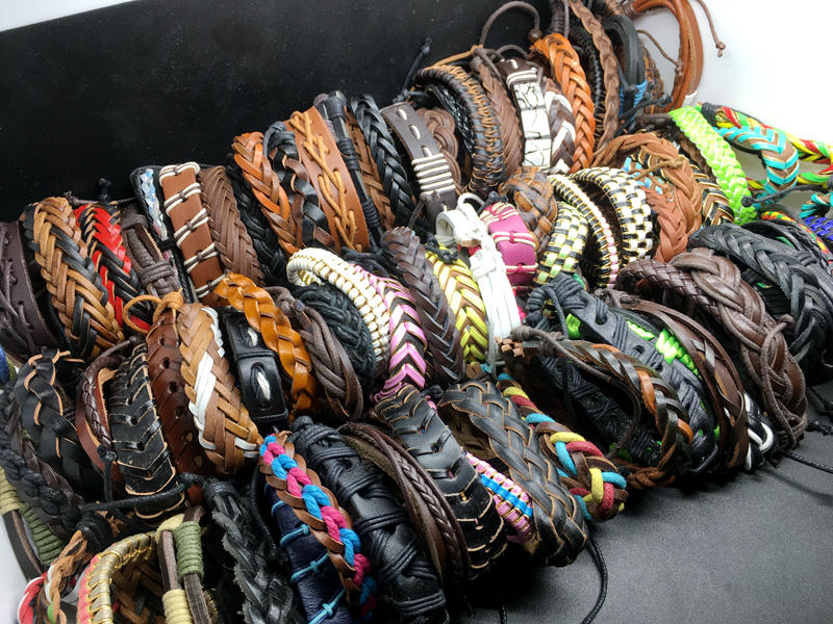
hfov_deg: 61.7
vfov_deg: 48.2
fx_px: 698
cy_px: 312
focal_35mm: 29
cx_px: 416
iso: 32
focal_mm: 4.15
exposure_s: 1/100
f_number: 2.2
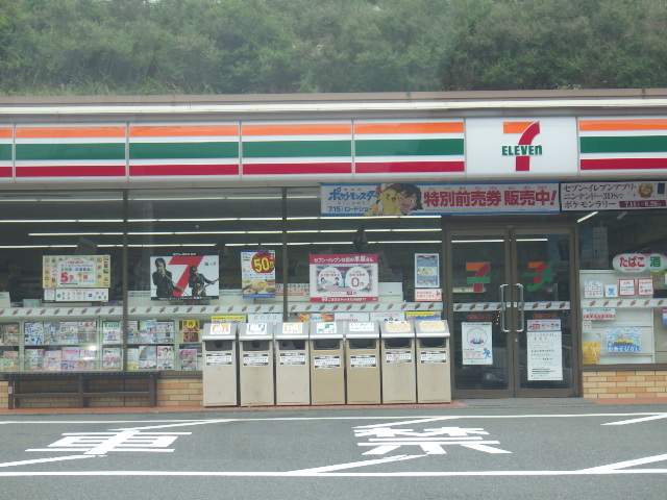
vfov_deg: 23.7
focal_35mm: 62
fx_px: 1195
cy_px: 250
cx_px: 334
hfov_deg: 31.2
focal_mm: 11.1
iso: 125
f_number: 4.6
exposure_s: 1/250
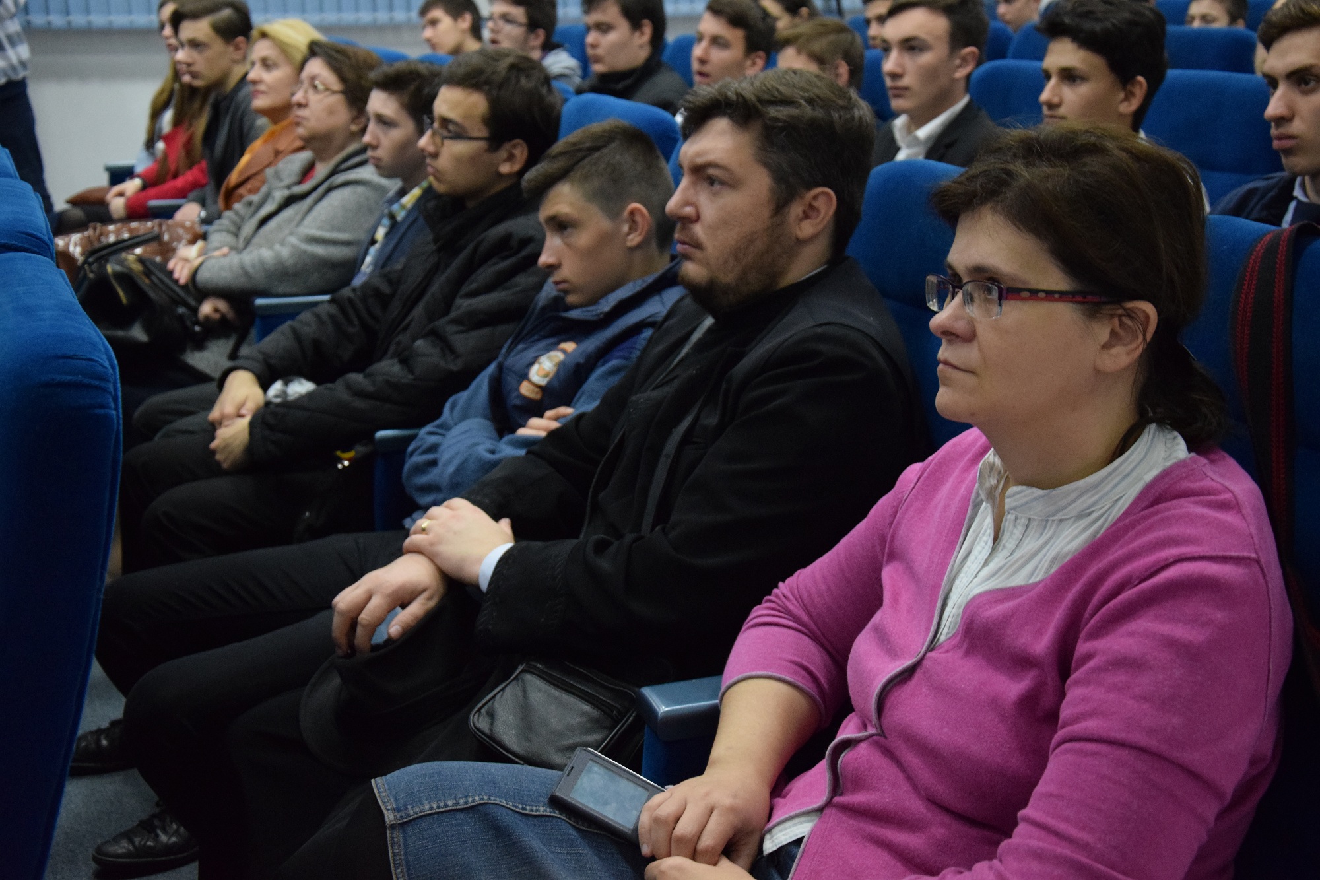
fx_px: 1870
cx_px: 660
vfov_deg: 26.5
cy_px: 440
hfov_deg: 38.9
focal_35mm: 51
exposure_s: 1/50
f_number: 4.2
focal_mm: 34
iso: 2500
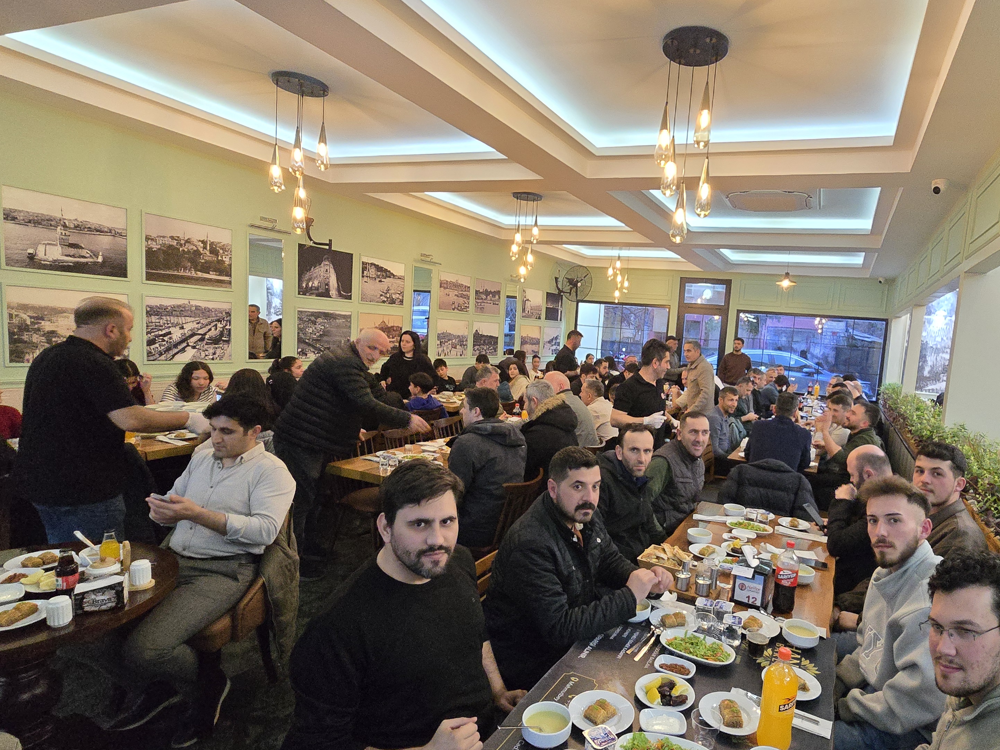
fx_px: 520
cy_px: 396
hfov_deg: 86.0
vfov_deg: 71.5
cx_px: 626
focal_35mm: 18
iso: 1000
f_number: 2.2
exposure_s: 1/50
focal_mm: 2.2
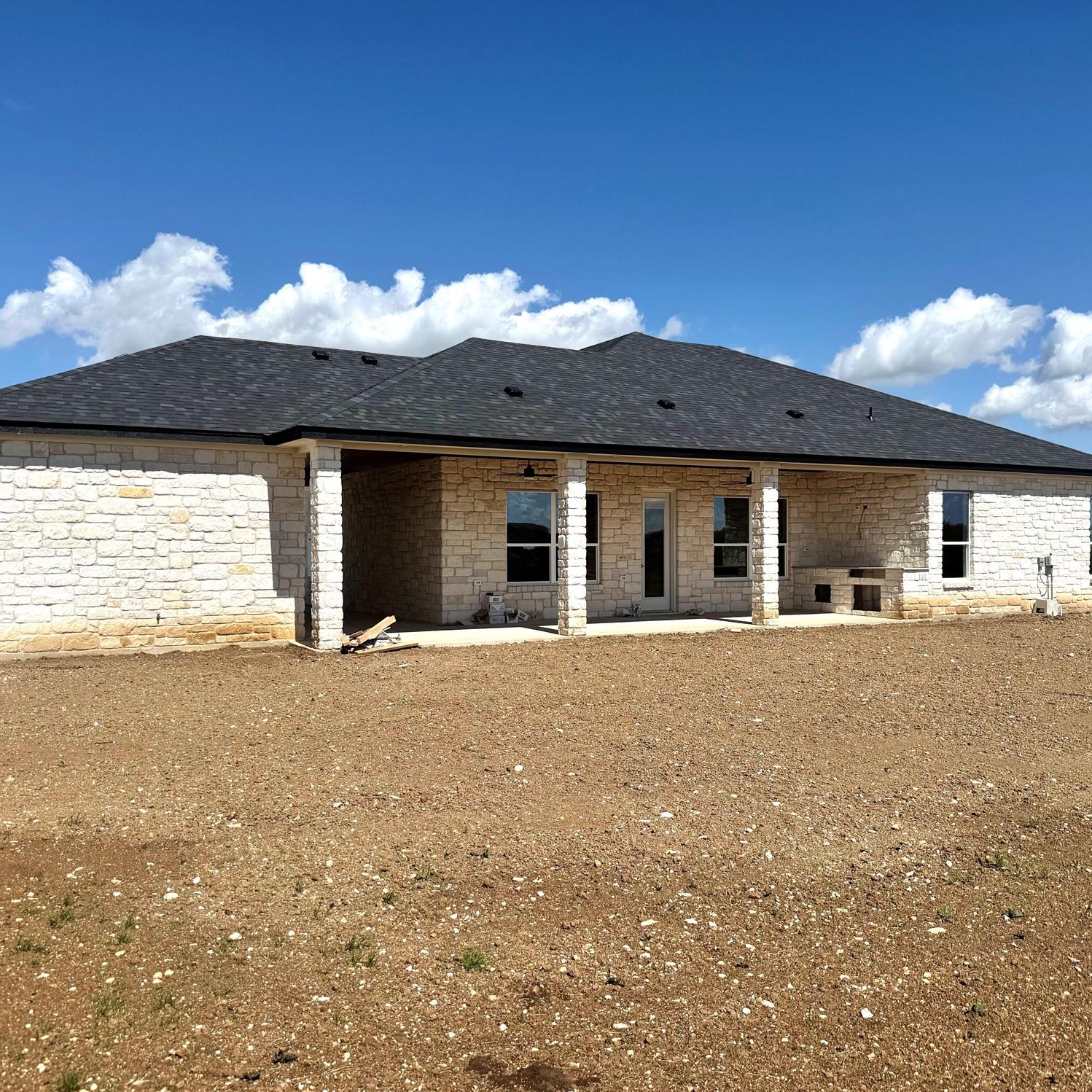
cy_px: 550
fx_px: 1035
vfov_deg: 55.6
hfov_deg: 55.6
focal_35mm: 29
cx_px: 546
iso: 80
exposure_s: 1/9091
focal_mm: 6.76
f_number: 1.78
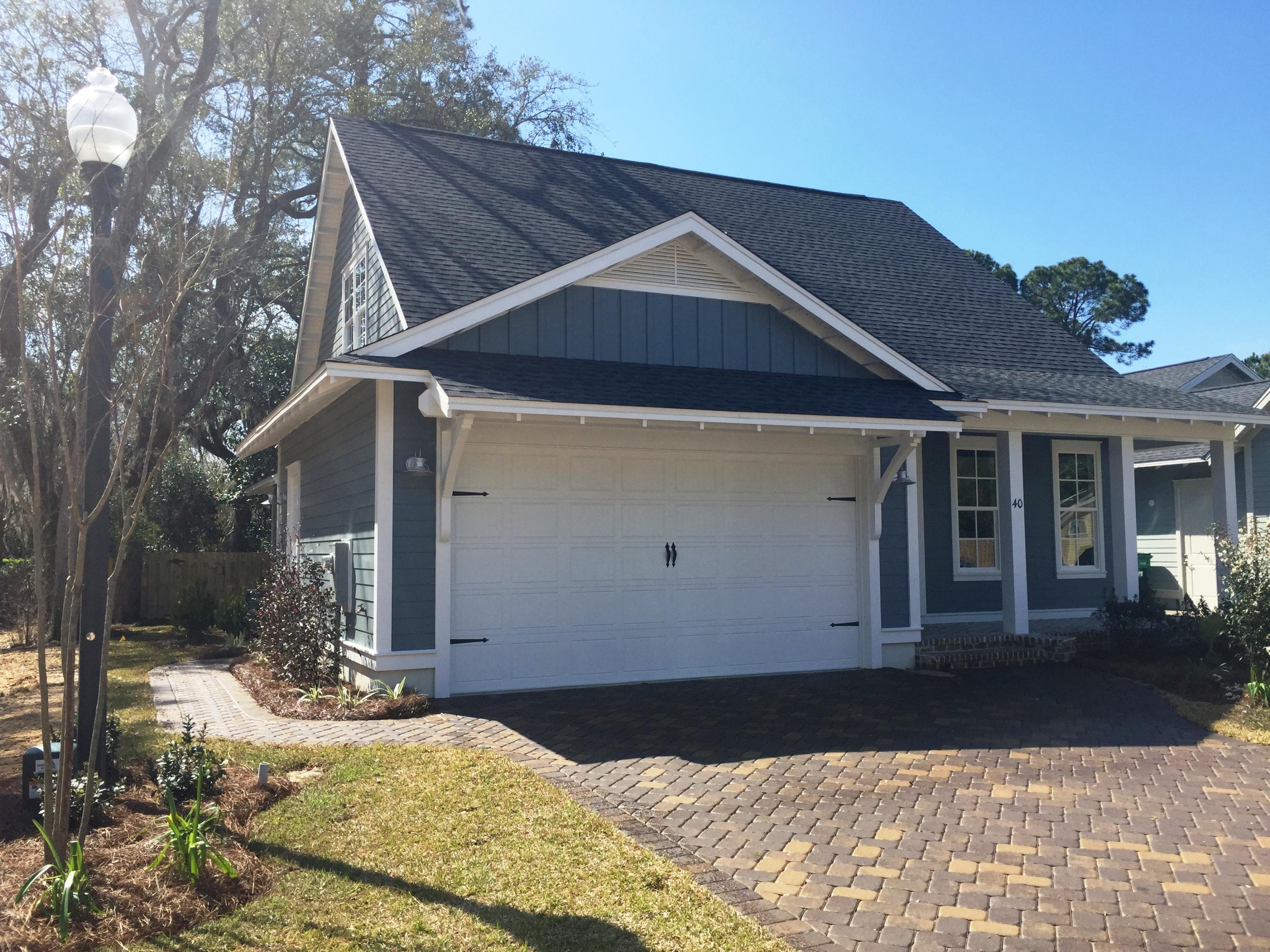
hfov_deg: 61.7
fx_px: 1064
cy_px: 476
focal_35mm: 29
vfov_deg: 48.2
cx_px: 635
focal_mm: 4.15
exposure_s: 1/1582
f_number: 2.2
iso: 32
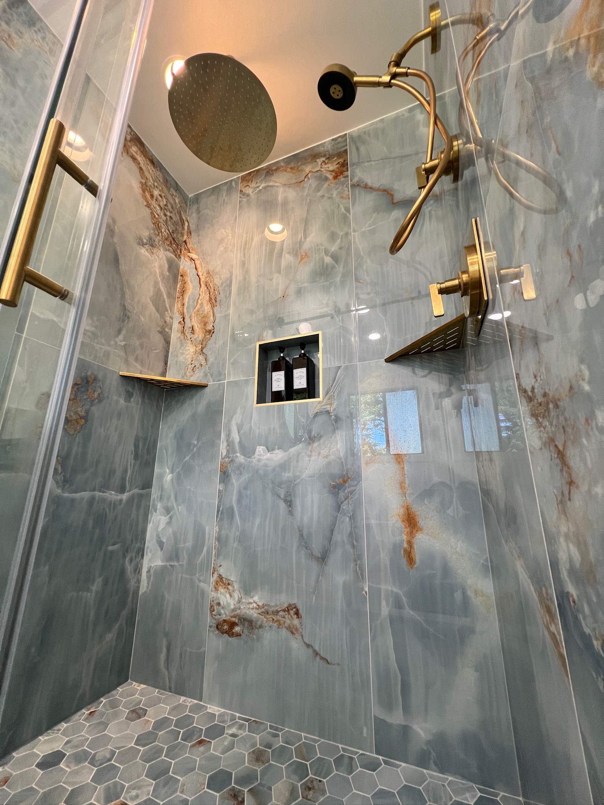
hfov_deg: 89.9
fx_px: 302
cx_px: 302
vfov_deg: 106.2
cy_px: 402
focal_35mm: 13
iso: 200
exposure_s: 1/120
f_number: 1.8
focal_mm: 1.57
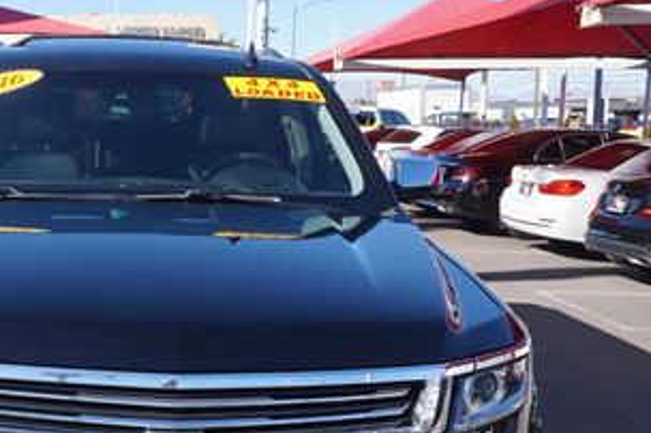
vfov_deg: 22.4
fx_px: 1085
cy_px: 315
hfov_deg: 32.6
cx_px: 137
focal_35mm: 60
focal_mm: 19
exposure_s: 1/100
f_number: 9
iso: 100
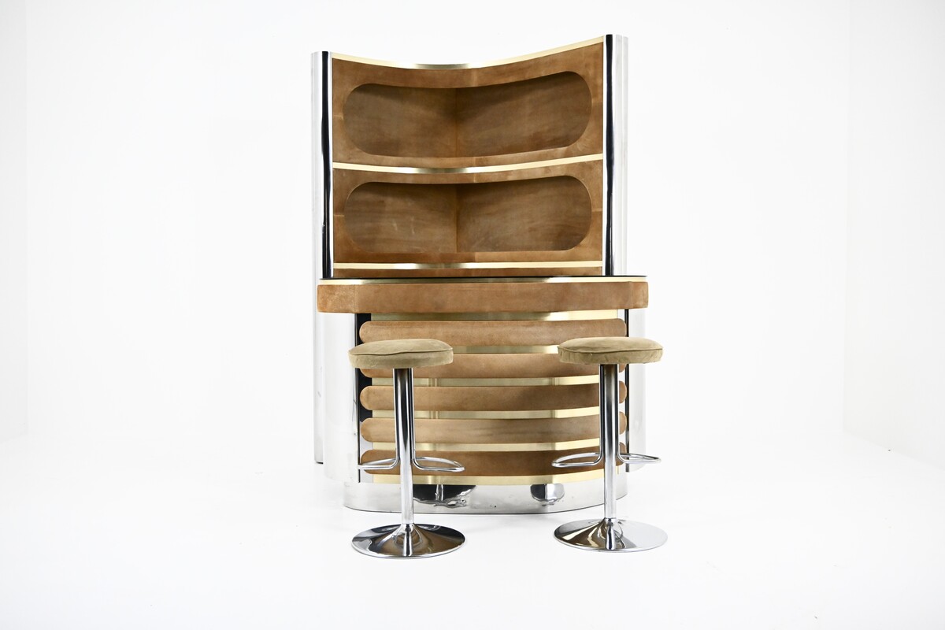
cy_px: 315
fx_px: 866
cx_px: 472
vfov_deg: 40.0
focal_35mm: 33
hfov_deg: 57.2
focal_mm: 22
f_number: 3.5
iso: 2000
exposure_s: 1/125
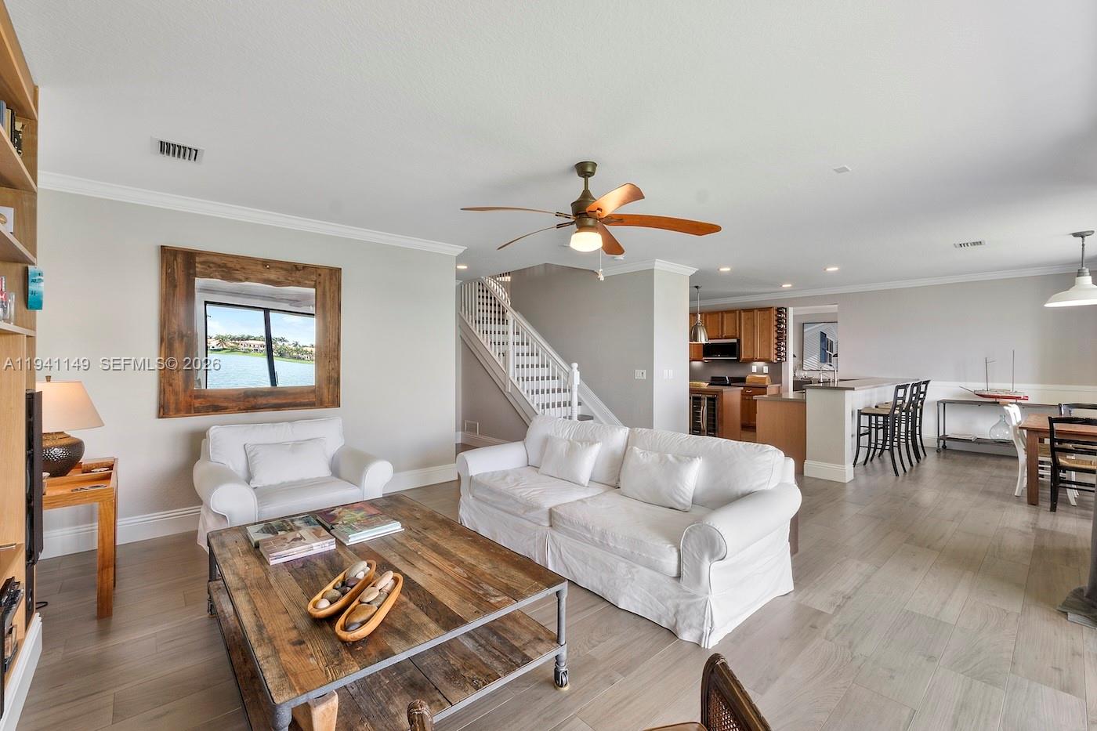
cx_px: 548
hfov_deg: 100.4
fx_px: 457
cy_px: 366
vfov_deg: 77.3
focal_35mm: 15
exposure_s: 1/8
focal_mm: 10
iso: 160
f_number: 11
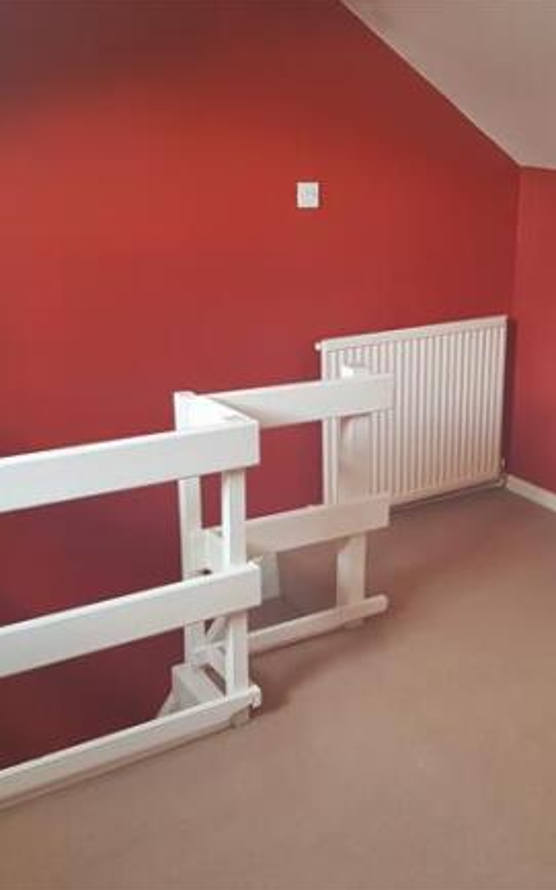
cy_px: 444
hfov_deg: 34.1
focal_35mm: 37
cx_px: 368
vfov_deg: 52.8
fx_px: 898
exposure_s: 1/21
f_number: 1.7
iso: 200
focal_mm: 4.2
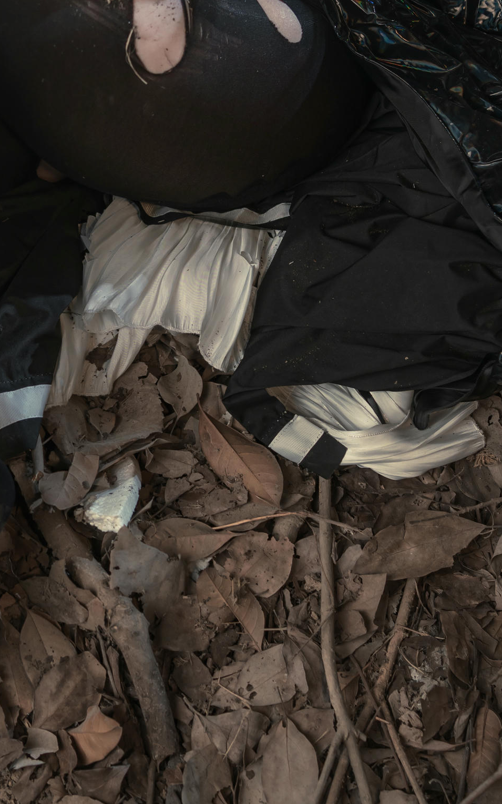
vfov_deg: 29.1
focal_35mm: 70
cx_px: 132
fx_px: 1533
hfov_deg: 18.5
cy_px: 252
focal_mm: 35
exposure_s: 1/30
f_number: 3.2
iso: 200
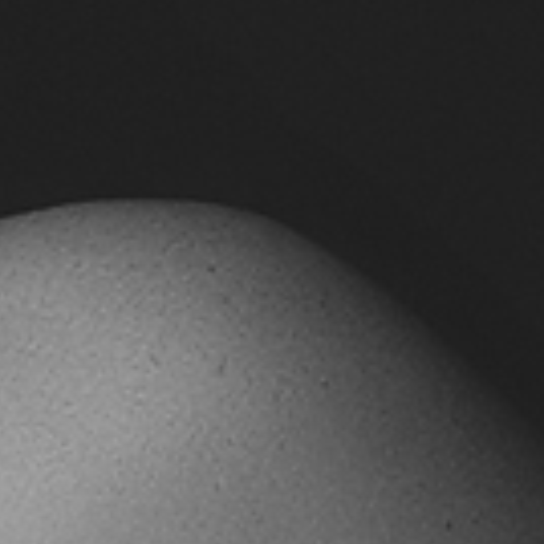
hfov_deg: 2.3
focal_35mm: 759
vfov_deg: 2.3
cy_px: 2213
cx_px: -613
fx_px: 13495
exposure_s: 1/500
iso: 200
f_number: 13
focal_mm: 50
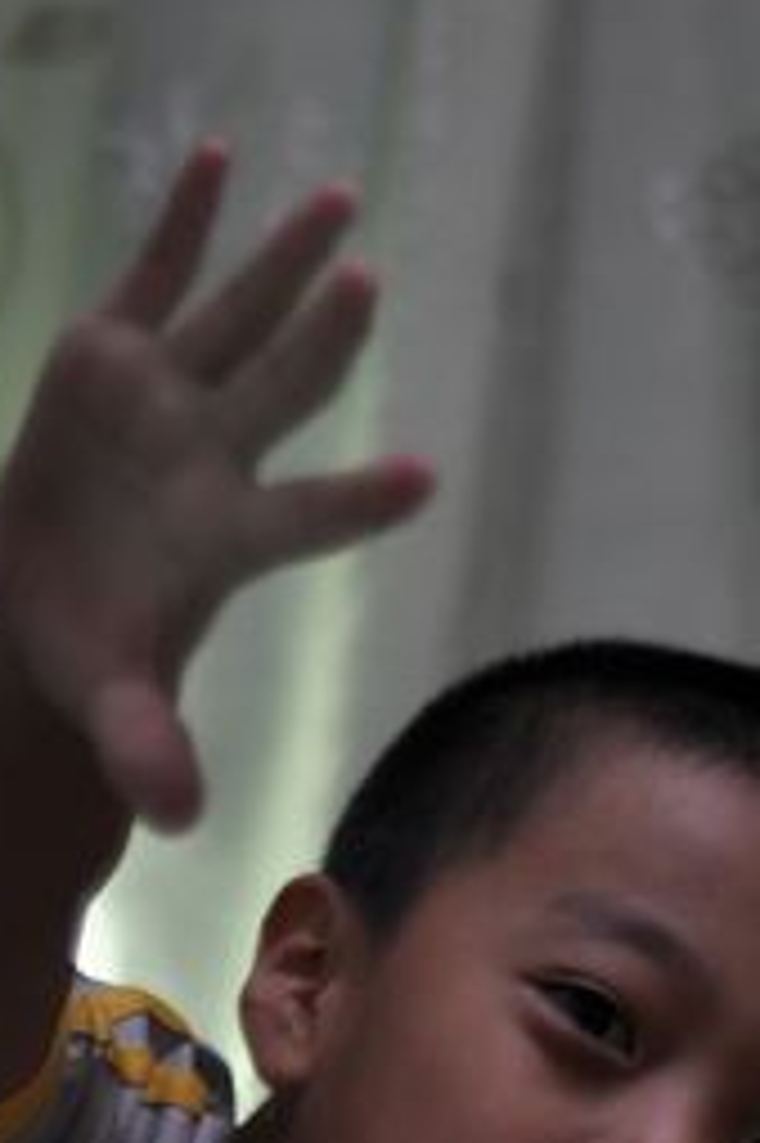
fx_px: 7483
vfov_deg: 8.6
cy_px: 1390
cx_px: 191
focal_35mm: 236
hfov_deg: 5.8
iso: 200
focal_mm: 50
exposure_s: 1/160
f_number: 1.8
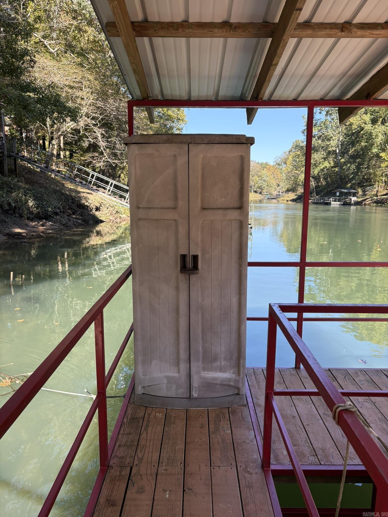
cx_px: 194
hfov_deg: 53.1
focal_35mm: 26
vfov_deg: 67.3
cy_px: 258
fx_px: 389
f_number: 1.6
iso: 64
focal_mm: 5.96
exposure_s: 1/607
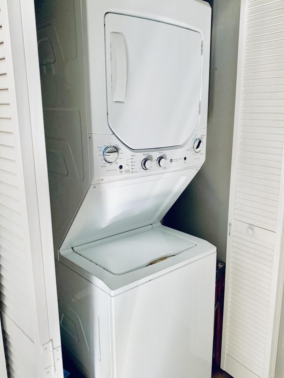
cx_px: 161
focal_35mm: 31
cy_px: 197
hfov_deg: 45.3
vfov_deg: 58.3
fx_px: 339
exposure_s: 1/60
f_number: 1.8
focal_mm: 4.25
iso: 250
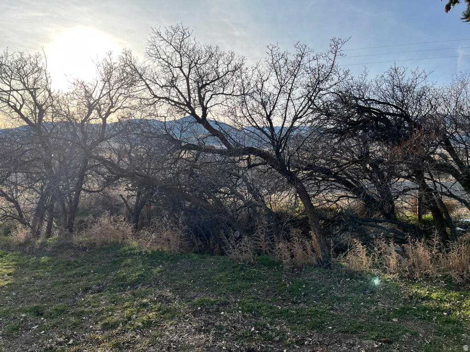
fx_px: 353
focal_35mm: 26
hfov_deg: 67.3
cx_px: 235
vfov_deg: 53.1
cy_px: 176
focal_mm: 5.1
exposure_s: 1/1992
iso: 50
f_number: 1.6
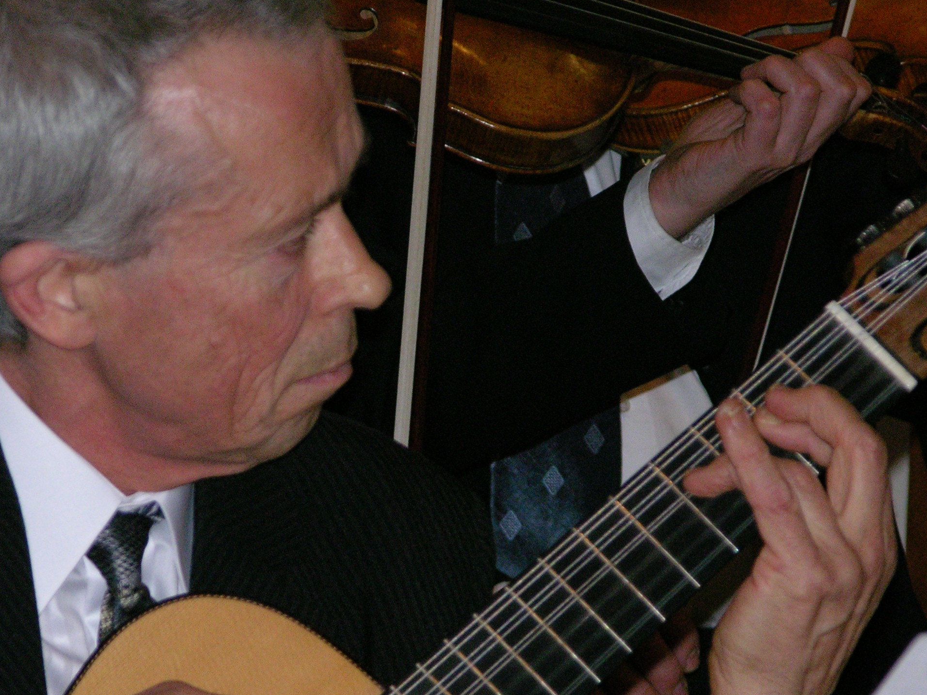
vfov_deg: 4.0
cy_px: 530
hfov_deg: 5.3
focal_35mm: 376
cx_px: 403
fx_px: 10068
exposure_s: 1/253
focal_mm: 56.7
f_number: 4.1
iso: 200
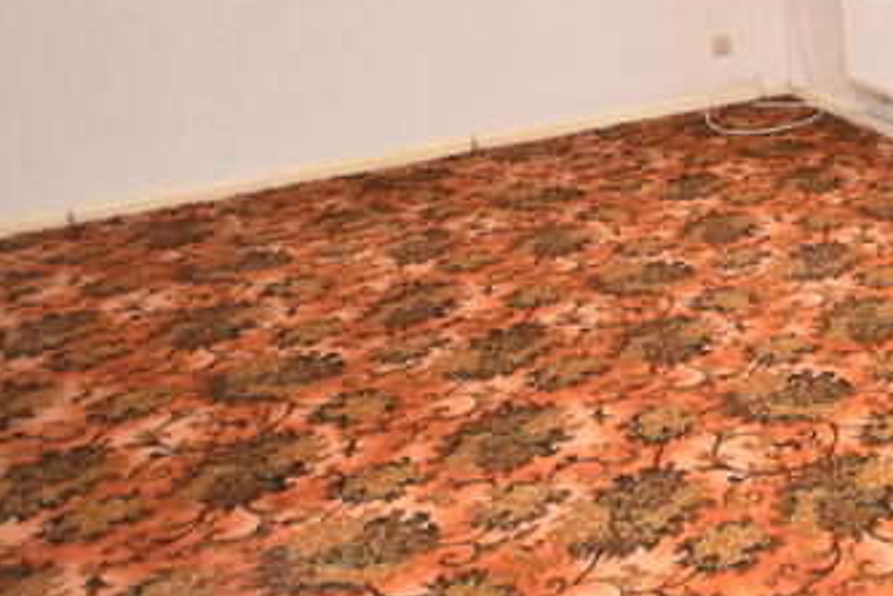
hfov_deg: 34.3
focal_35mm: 46
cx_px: 1069
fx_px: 1141
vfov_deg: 28.2
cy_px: 65
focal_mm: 10
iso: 800
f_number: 4
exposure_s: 1/125
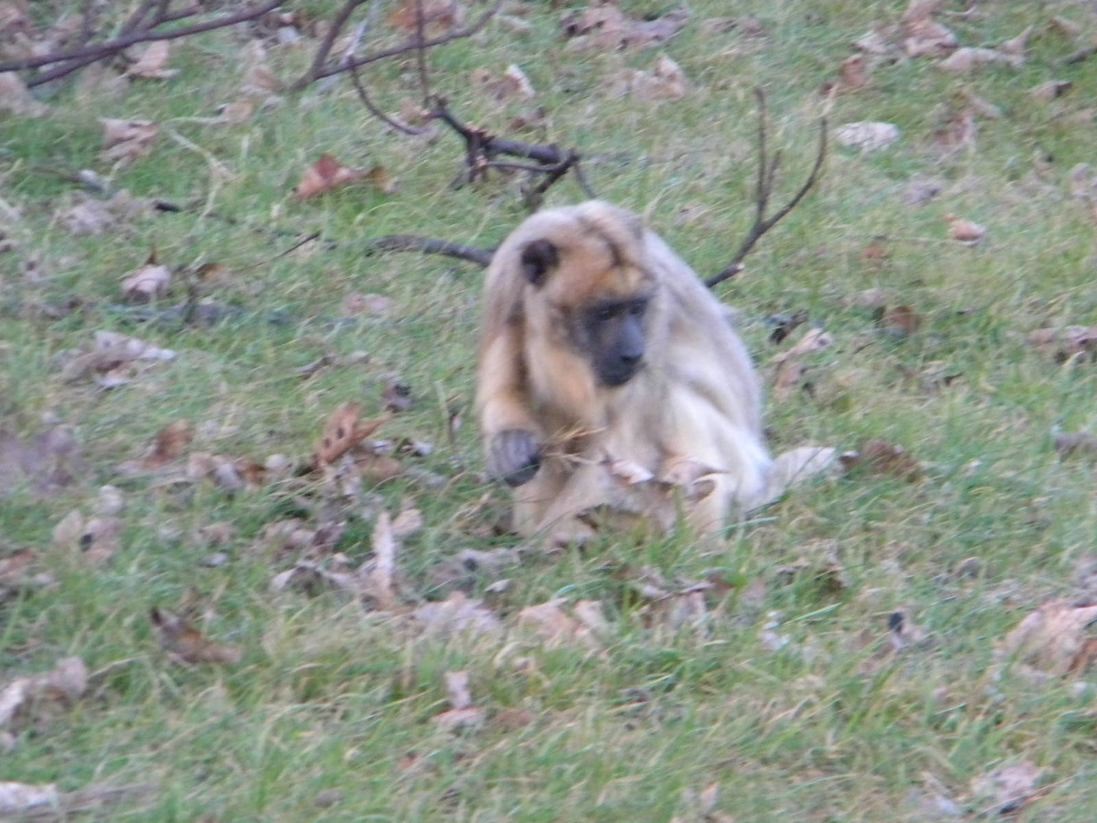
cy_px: 412
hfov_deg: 4.8
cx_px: 548
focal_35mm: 414
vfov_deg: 3.6
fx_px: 13120
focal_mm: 75
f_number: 5.4
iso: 800
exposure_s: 1/119
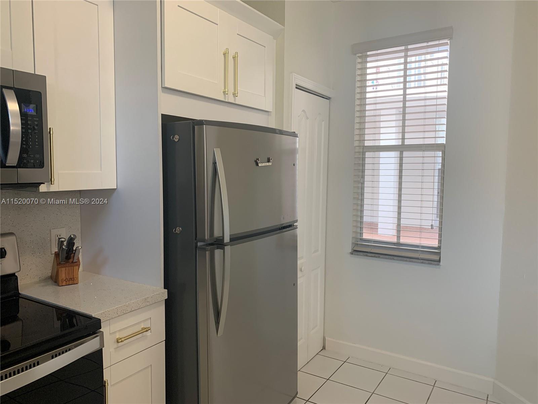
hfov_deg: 67.3
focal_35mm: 26
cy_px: 202
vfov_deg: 53.1
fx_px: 404
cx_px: 269
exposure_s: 1/60
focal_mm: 4.25
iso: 100
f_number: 1.8
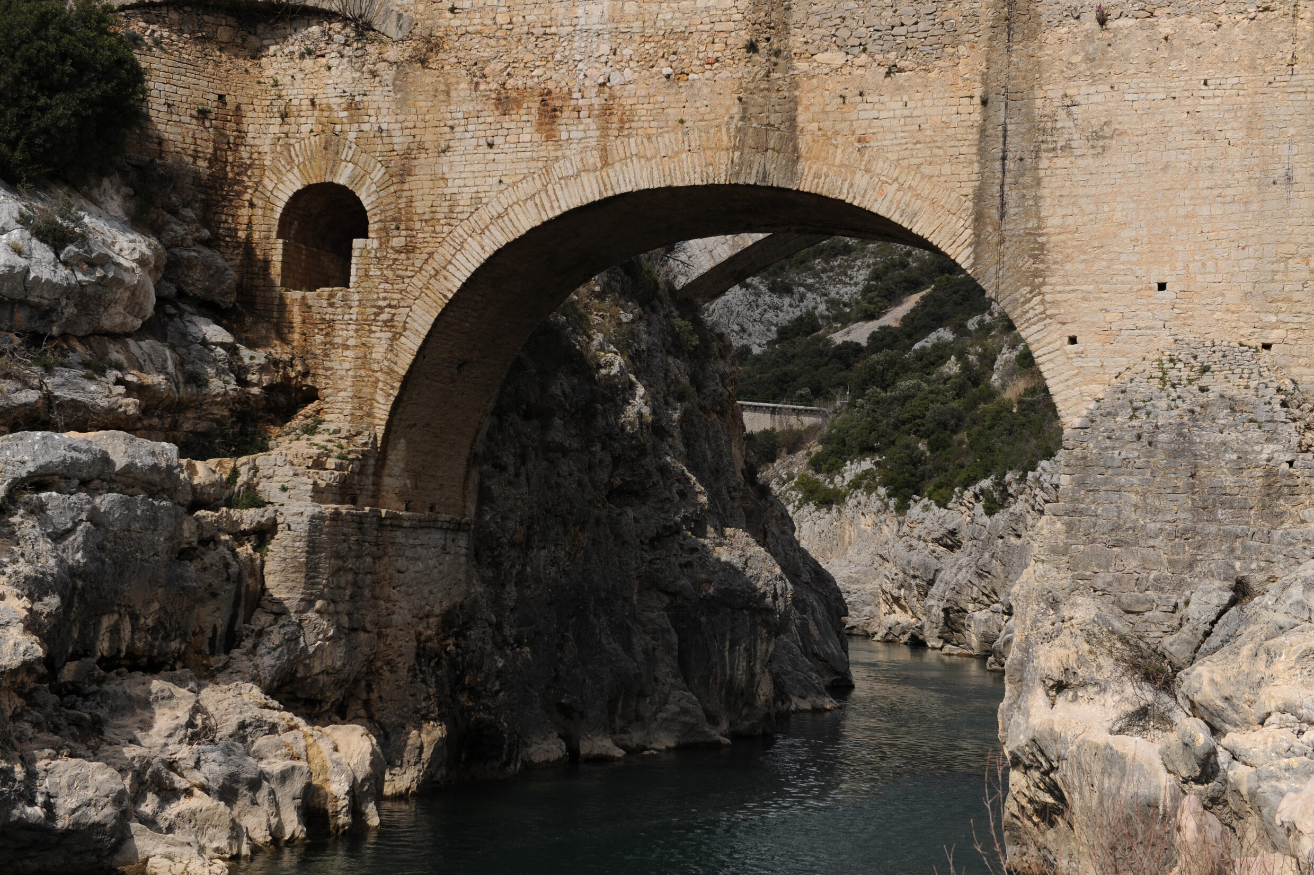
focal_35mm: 50
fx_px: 1824
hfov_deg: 39.6
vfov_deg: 27.0
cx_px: 657
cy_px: 438
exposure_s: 1/1600
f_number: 6.3
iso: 200
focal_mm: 50
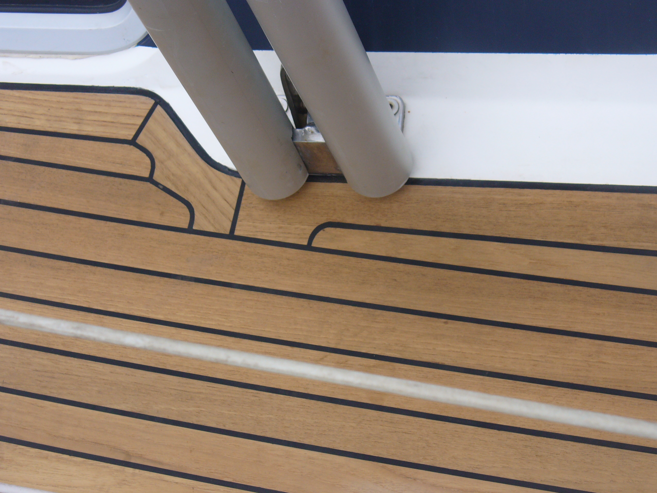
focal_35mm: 78
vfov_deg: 18.9
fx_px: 1480
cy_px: 246
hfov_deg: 25.0
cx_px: 328
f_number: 6.6
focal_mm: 12.8
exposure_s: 1/250
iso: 80
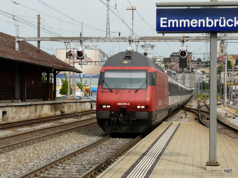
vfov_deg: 16.6
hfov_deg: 22.0
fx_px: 612
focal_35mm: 89
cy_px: 89
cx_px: 119
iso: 100
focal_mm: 14.7
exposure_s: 1/400
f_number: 5.6
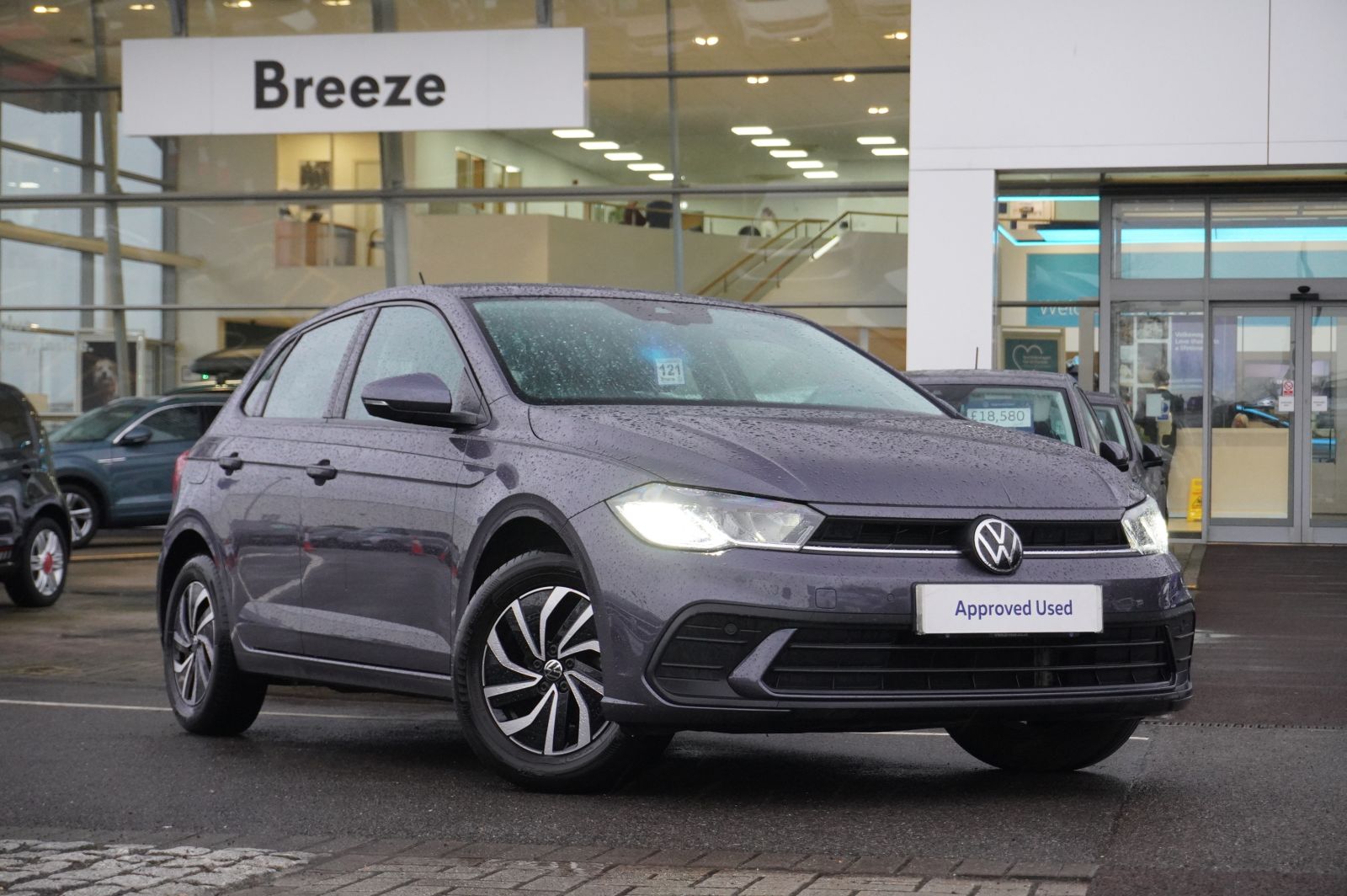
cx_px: 674
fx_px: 2467
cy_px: 448
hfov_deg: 30.5
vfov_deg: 20.6
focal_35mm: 66
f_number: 5.6
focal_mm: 44
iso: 2500
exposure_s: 1/160
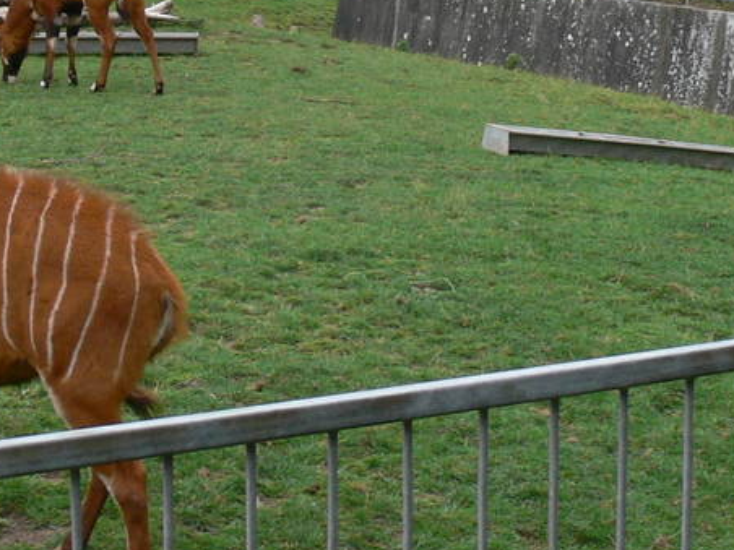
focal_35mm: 124
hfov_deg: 15.9
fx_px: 2629
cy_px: -50
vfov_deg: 11.8
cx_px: 339
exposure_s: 1/100
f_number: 5
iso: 80
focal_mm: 7.4
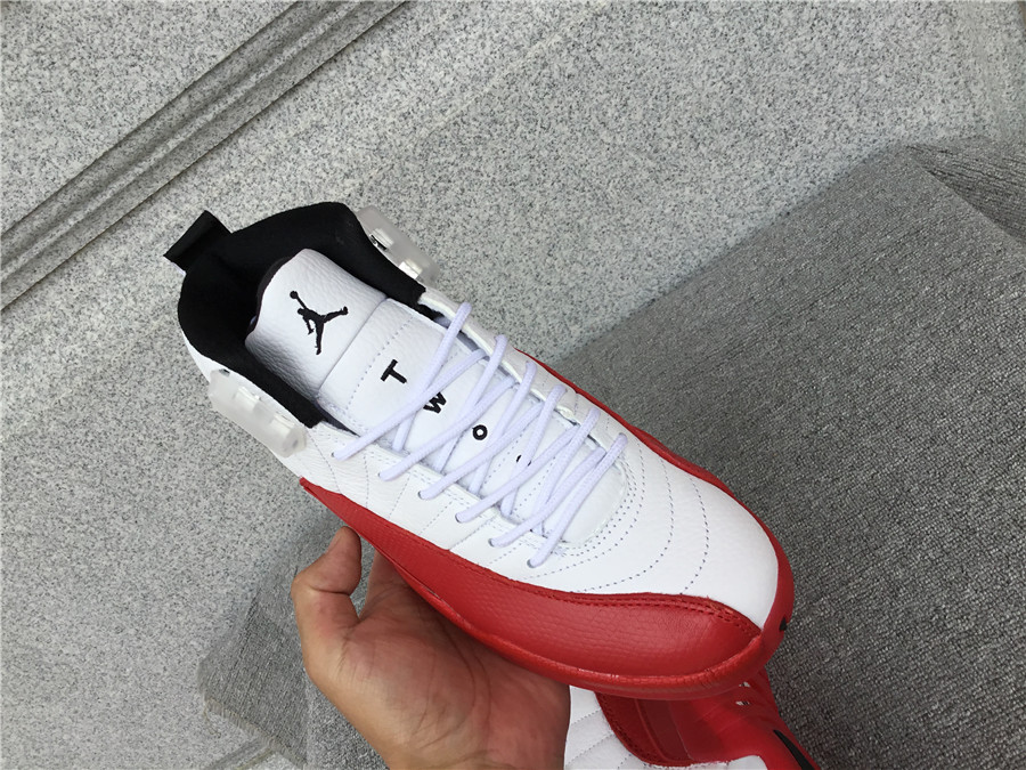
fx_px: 919
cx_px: 513
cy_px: 385
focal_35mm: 31
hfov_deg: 58.4
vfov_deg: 45.4
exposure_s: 1/702
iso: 25
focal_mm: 3.3
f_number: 2.4
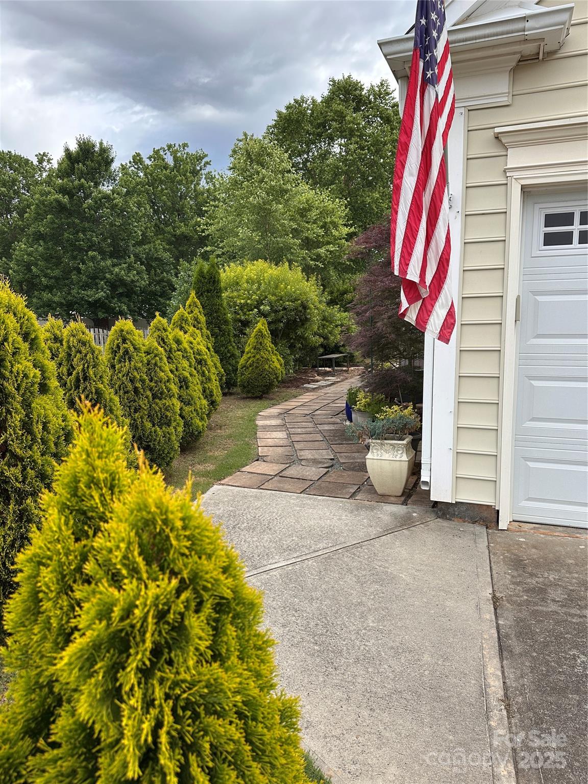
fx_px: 544
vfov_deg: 71.6
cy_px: 392
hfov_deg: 56.8
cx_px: 294
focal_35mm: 24
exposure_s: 1/1845
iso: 80
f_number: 1.78
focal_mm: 6.86
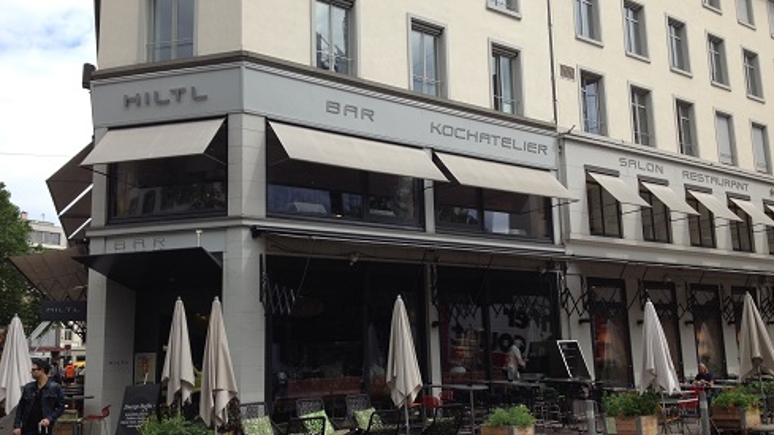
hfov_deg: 51.6
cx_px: 380
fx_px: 800
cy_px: 214
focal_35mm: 39
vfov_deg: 30.4
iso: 50
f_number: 2.4
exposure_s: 1/986
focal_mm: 4.28
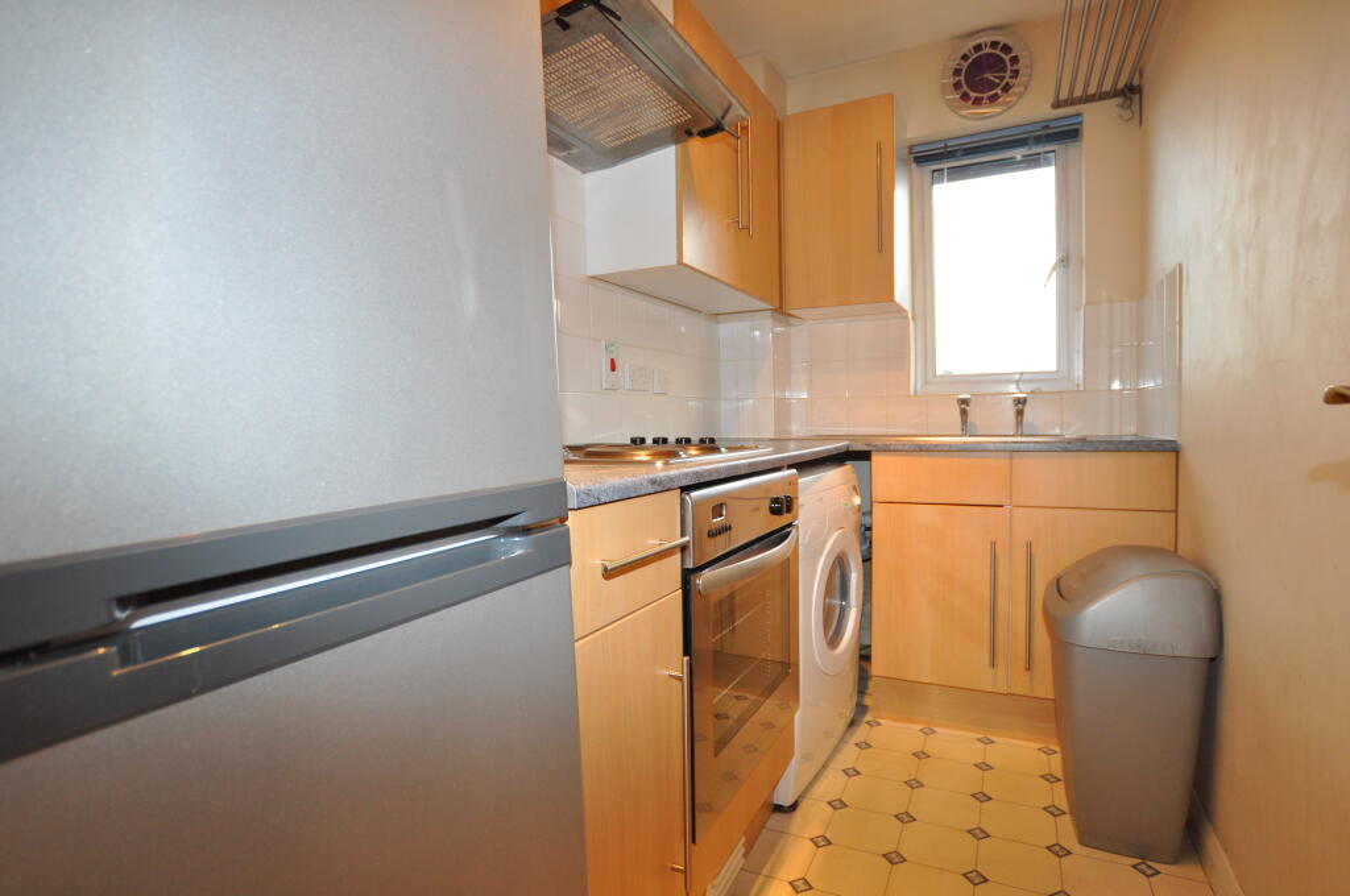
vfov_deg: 69.5
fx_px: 646
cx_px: 675
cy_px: 448
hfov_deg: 92.5
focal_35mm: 17
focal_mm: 11.5
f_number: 4
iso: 720
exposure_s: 1/60
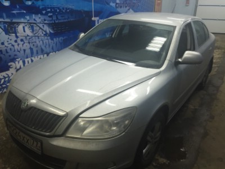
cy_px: 84
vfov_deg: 48.2
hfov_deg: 61.7
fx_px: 188
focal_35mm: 29
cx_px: 112
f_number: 2.2
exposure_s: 1/33
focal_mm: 4.15
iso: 100
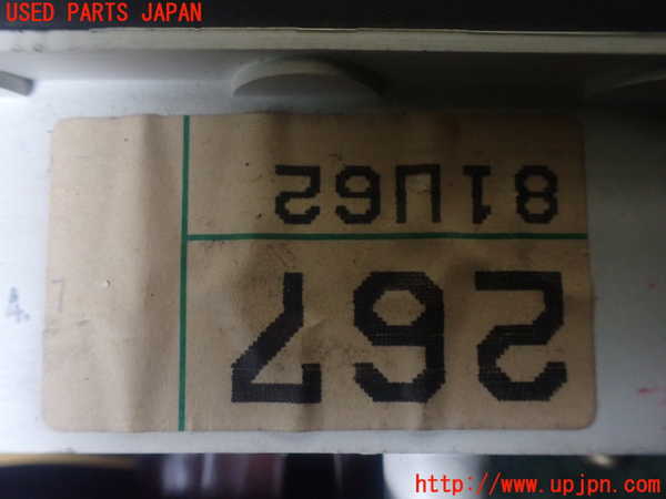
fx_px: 577
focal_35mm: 30
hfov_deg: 60.0
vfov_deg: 46.8
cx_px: 333
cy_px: 250
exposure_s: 1/60
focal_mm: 5.4
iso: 800
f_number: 2.3
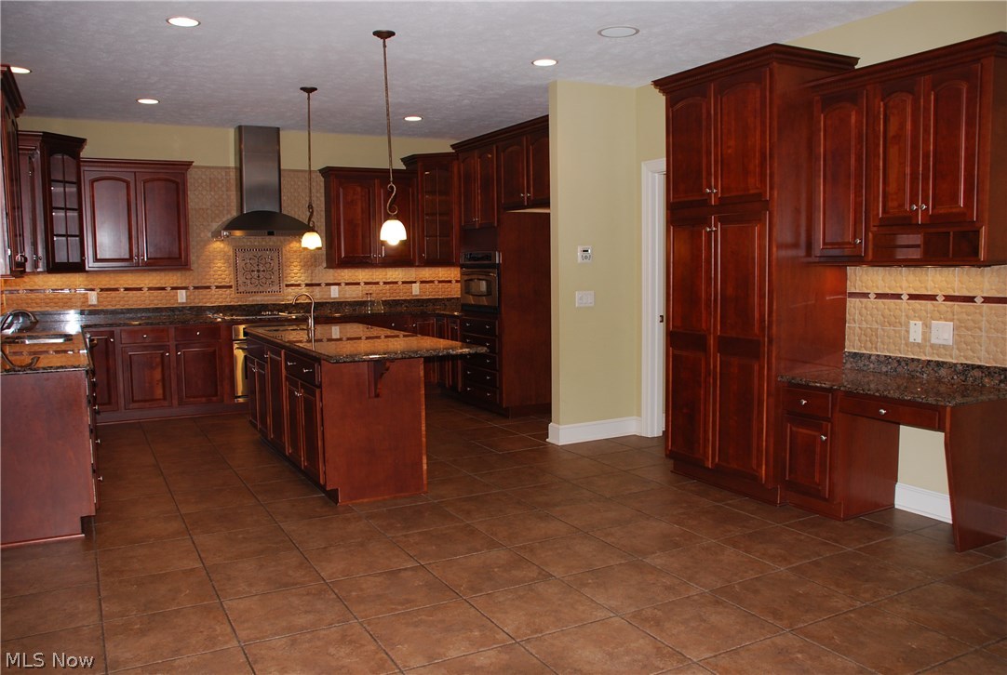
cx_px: 504
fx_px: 841
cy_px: 338
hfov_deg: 61.8
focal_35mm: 30
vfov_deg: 43.8
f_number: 3.8
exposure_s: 1/60
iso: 280
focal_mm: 20
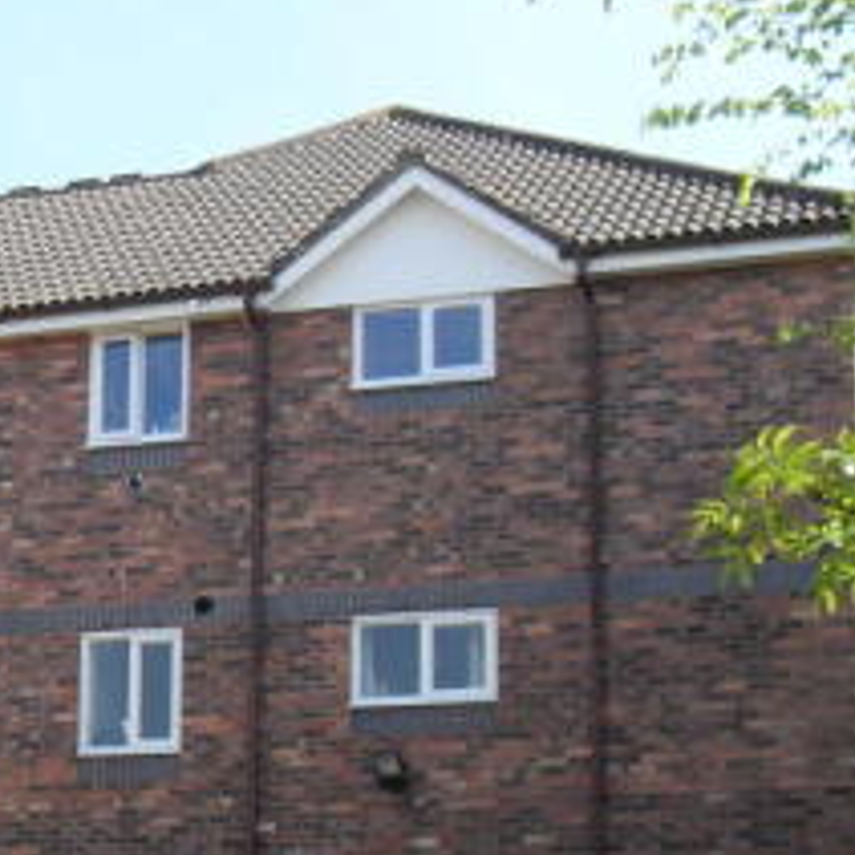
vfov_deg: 20.7
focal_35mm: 83
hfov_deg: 20.3
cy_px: 638
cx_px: 26
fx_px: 2319
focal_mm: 6.3
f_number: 7
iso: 80
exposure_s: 1/90
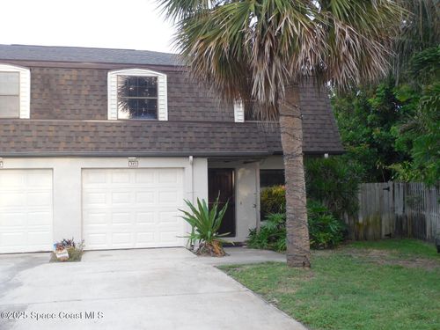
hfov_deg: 43.9
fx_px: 547
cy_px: 165
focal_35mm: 43
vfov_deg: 33.6
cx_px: 220
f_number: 3.9
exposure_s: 1/40
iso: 125
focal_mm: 7.8
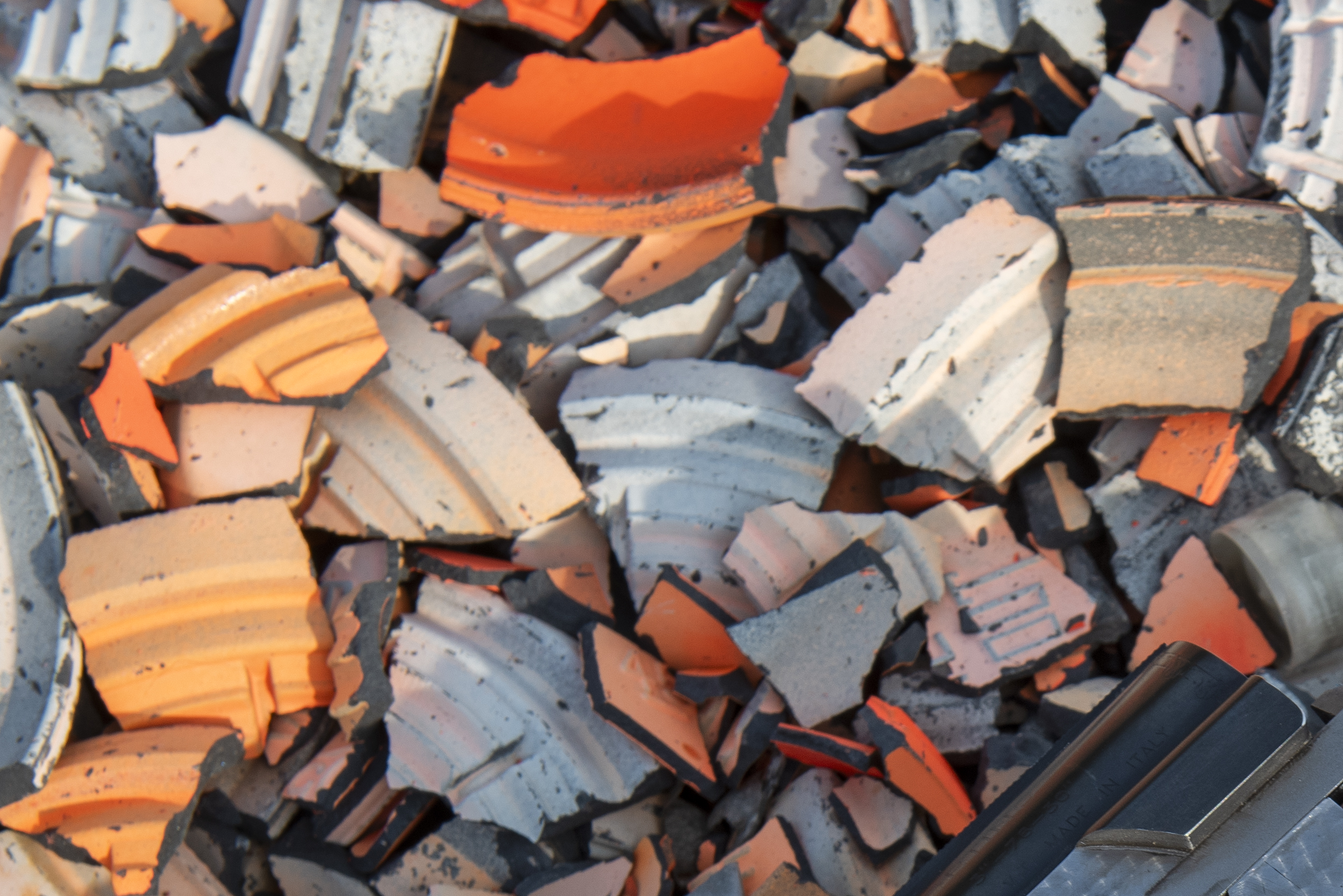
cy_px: 1182
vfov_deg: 8.3
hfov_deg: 12.3
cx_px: 1552
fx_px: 6120
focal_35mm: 164
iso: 100
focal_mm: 55
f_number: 10
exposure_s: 1/100
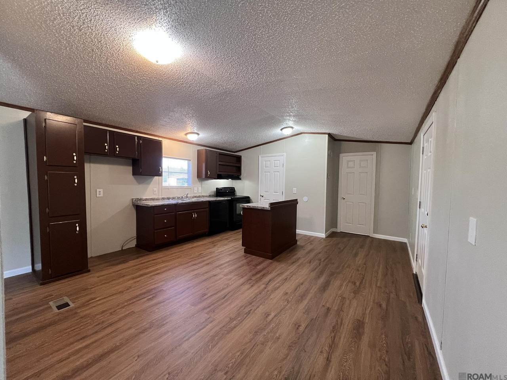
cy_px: 190
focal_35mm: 13
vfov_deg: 89.9
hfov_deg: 106.2
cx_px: 254
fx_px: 190
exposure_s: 1/60
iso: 200
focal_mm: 1.57
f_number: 1.8
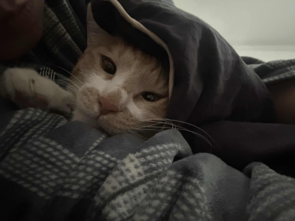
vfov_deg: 58.9
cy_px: 110
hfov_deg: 73.9
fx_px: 196
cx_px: 148
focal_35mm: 23
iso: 1600
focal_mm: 2.69
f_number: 1.9
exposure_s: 1/15
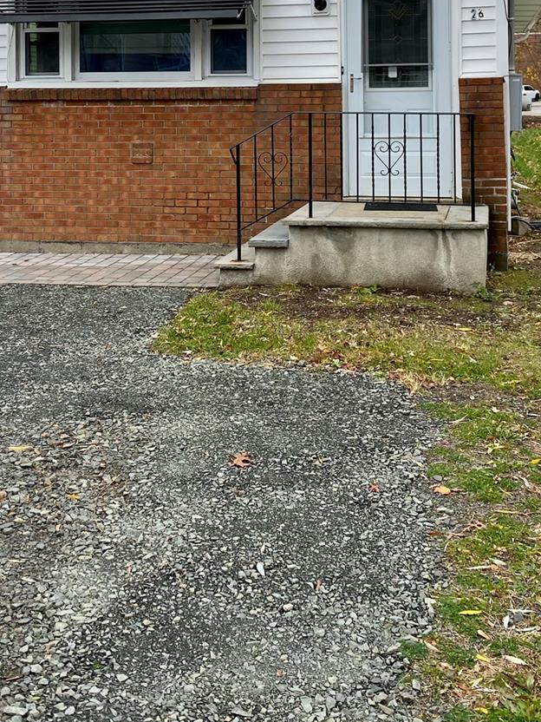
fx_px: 1000
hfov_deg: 30.3
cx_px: 264
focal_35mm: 48
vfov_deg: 37.6
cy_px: 103
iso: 32
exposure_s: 1/711
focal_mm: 4.25
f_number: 1.8
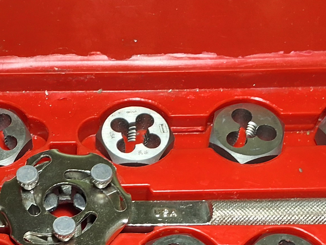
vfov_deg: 18.1
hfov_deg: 24.4
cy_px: 260
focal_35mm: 79
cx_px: 79
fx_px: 744
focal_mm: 2.91
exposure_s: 1/40
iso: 64
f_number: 1.9
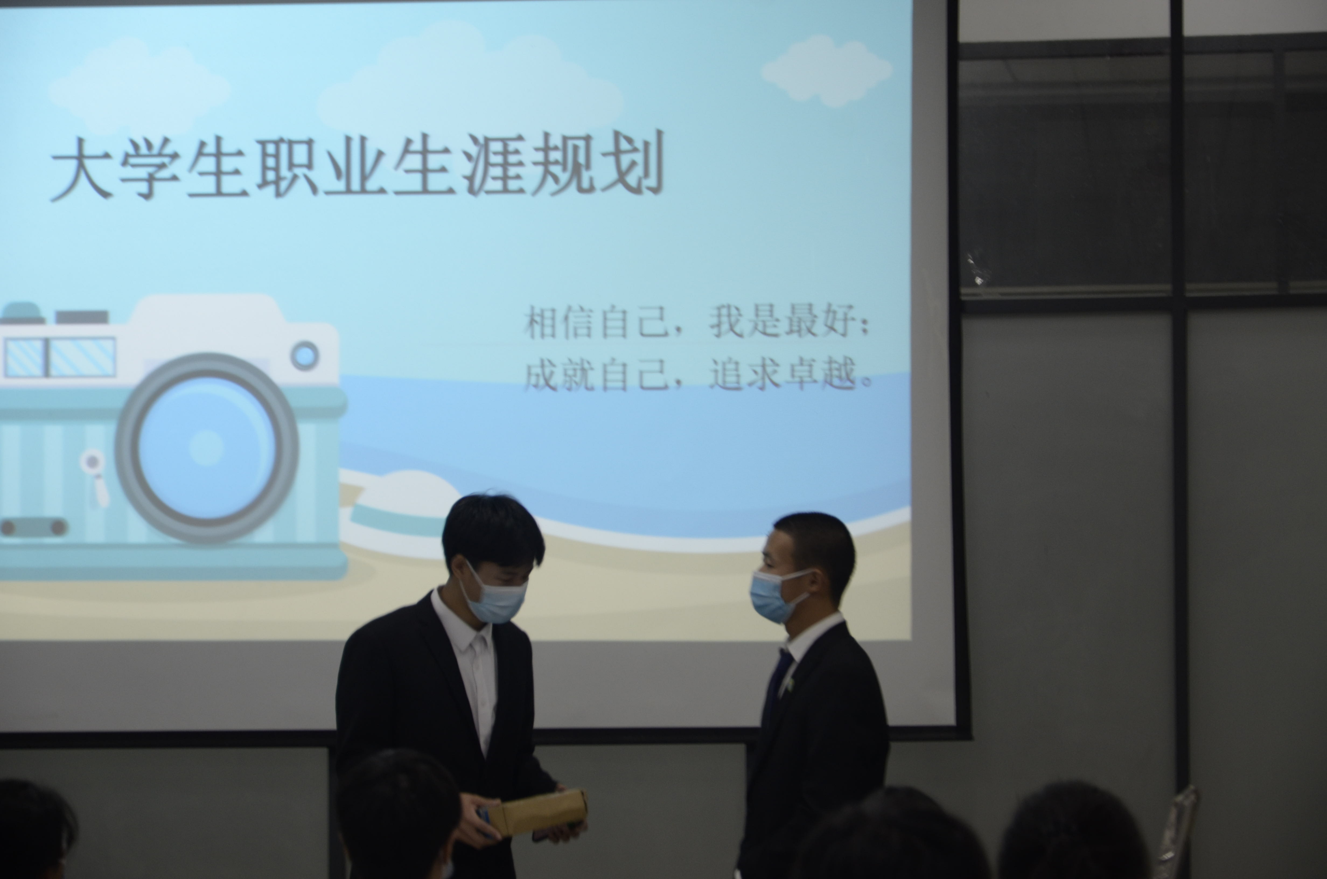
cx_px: 664
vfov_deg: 11.4
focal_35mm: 120
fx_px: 4414
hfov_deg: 17.1
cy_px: 440
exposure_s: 1/30
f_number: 5.3
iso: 400
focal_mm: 80
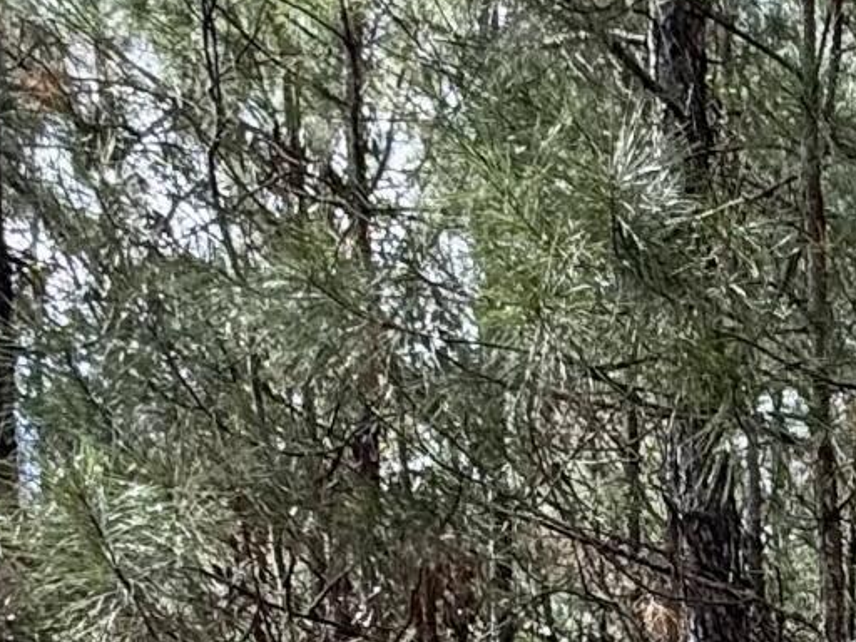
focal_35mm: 82
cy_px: 1511
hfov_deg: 18.7
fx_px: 2028
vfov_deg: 13.5
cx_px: 1523
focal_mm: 2.22
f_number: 2.2
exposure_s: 1/298
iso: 64
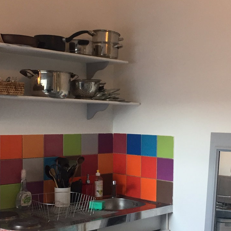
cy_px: 145
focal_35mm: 57
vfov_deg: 29.9
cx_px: 147
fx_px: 430
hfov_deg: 29.9
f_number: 2.2
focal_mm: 4.15
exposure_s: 1/33
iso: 40
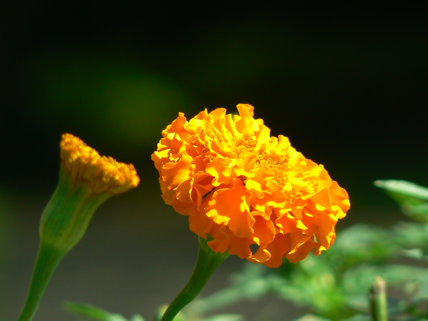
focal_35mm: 432
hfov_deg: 4.6
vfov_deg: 3.4
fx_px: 5341
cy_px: 160
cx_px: 214
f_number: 4
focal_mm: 72
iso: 80
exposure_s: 1/100
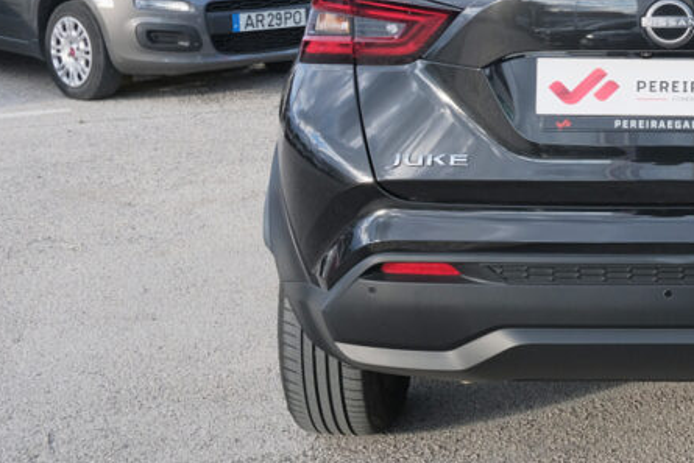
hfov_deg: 27.8
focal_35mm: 69
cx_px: 664
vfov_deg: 19.6
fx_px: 1331
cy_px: 110
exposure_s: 1/100
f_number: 9
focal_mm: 20.3
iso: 500
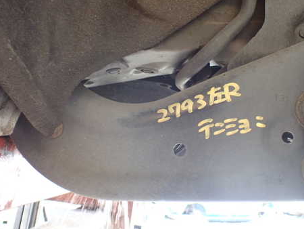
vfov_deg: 36.0
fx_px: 351
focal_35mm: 40
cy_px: 102
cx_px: 179
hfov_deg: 46.6
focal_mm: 5.4
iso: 800
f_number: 2.3
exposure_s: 1/80
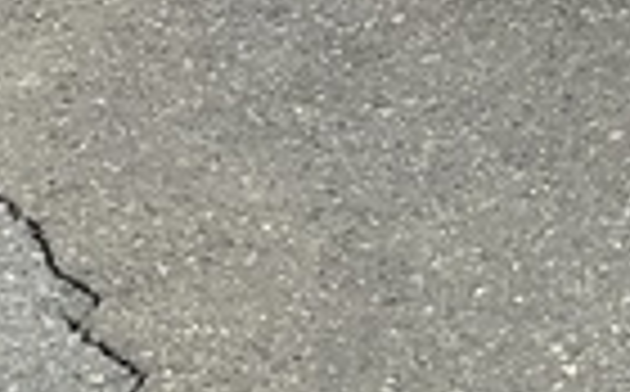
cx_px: 1256
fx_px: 2417
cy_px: -626
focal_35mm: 141
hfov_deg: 12.9
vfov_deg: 8.3
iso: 25
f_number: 1.8
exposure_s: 1/883
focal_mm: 3
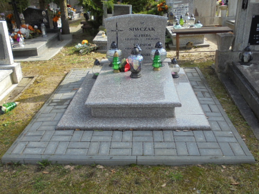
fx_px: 254
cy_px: 97
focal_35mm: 34
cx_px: 130
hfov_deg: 54.0
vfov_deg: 41.8
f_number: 4
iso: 100
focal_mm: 6.1
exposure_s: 1/400
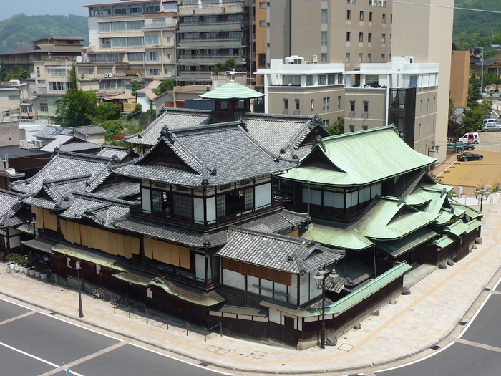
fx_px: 608
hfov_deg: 44.8
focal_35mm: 42
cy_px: 188
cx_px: 250
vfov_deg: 34.3
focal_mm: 6.9
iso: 80
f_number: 5
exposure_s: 1/400
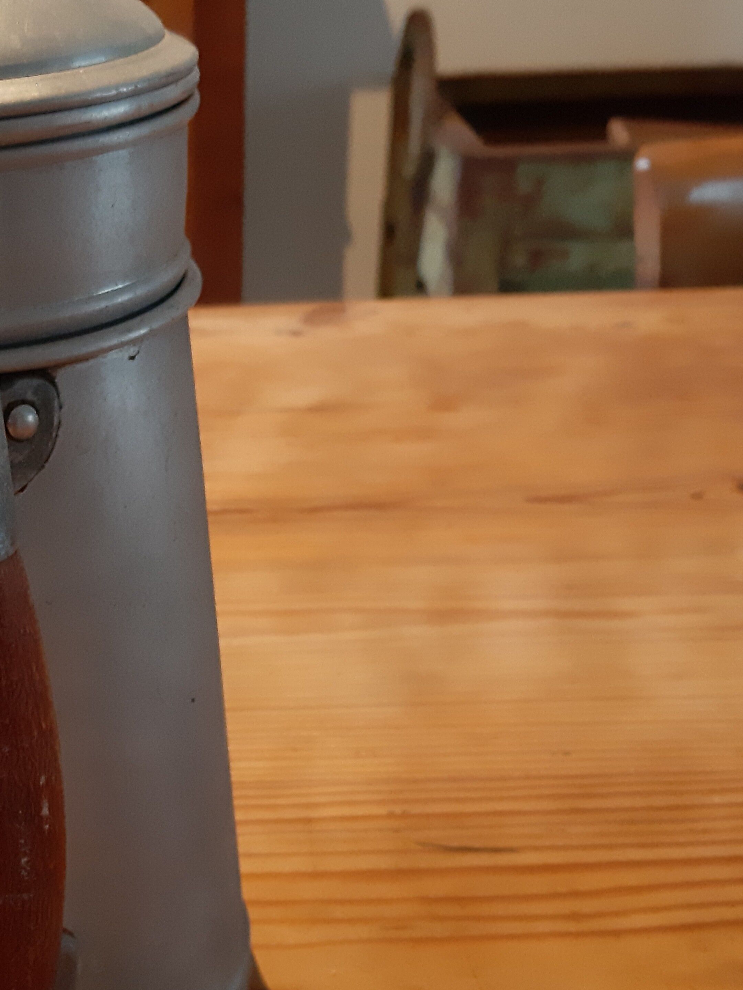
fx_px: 1517
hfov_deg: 26.4
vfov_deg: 35.9
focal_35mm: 53
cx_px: 37
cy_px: 645
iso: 320
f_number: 1.7
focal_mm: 3.93
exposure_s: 1/33
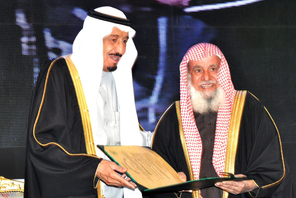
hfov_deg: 14.8
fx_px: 1143
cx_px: 148
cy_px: 99
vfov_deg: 9.9
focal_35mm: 139
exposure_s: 1/50
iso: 1250
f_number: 10
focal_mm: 92
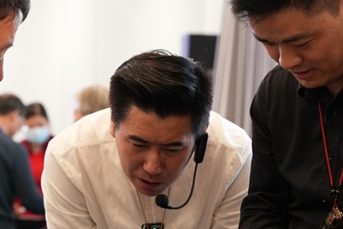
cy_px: 209
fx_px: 1459
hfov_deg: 13.4
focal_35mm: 153
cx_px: 165
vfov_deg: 8.9
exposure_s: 1/200
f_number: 4
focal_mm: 61.5
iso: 4000
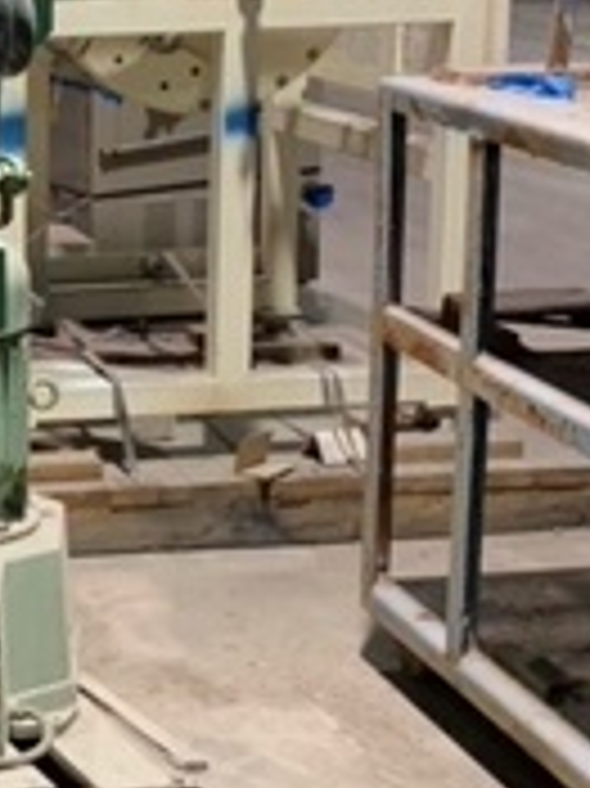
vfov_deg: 20.6
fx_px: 2162
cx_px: -275
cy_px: 252
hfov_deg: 14.6
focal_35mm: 95
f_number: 1.8
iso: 200
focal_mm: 4.25
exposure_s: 1/60
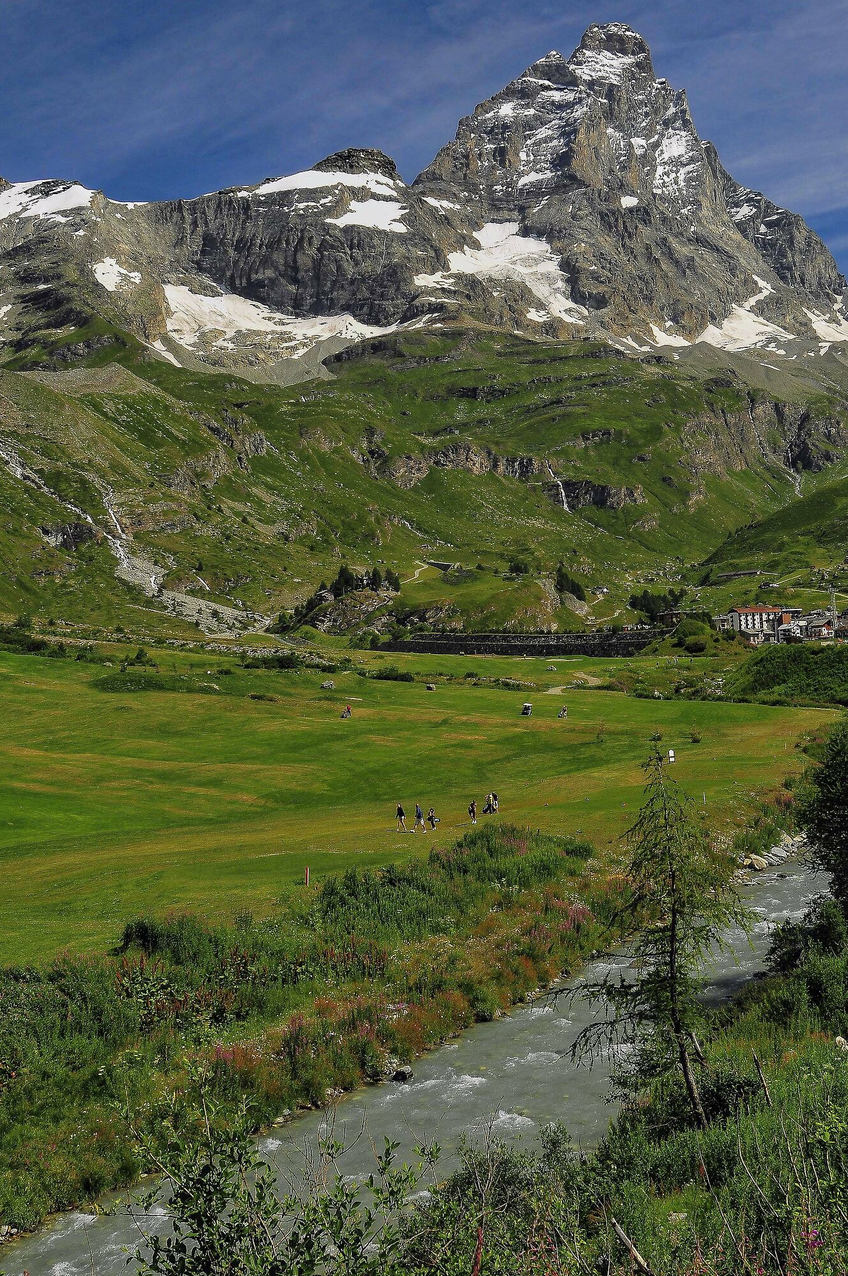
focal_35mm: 47
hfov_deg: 28.5
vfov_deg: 41.9
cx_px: 489
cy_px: 611
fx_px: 1664
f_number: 10
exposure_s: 1/100
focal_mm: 26
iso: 200
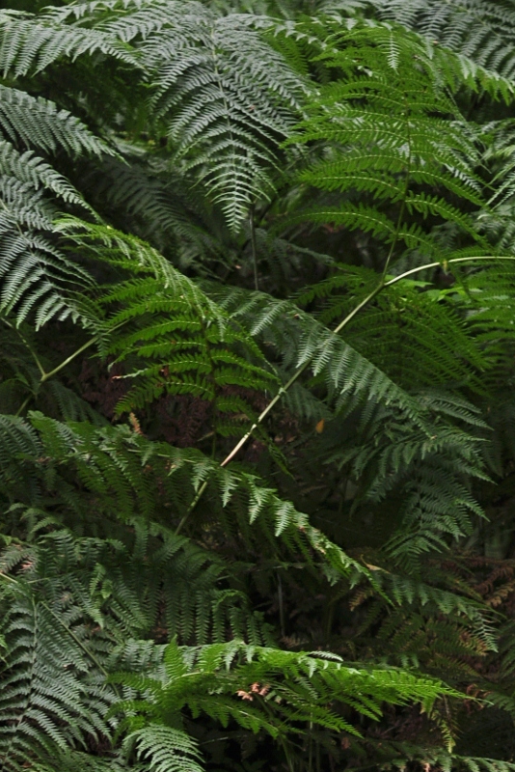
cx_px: 515
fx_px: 4931
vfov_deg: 8.9
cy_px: 544
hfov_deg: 6.0
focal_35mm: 230
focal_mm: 60
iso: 200
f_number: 4.5
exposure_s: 1/60
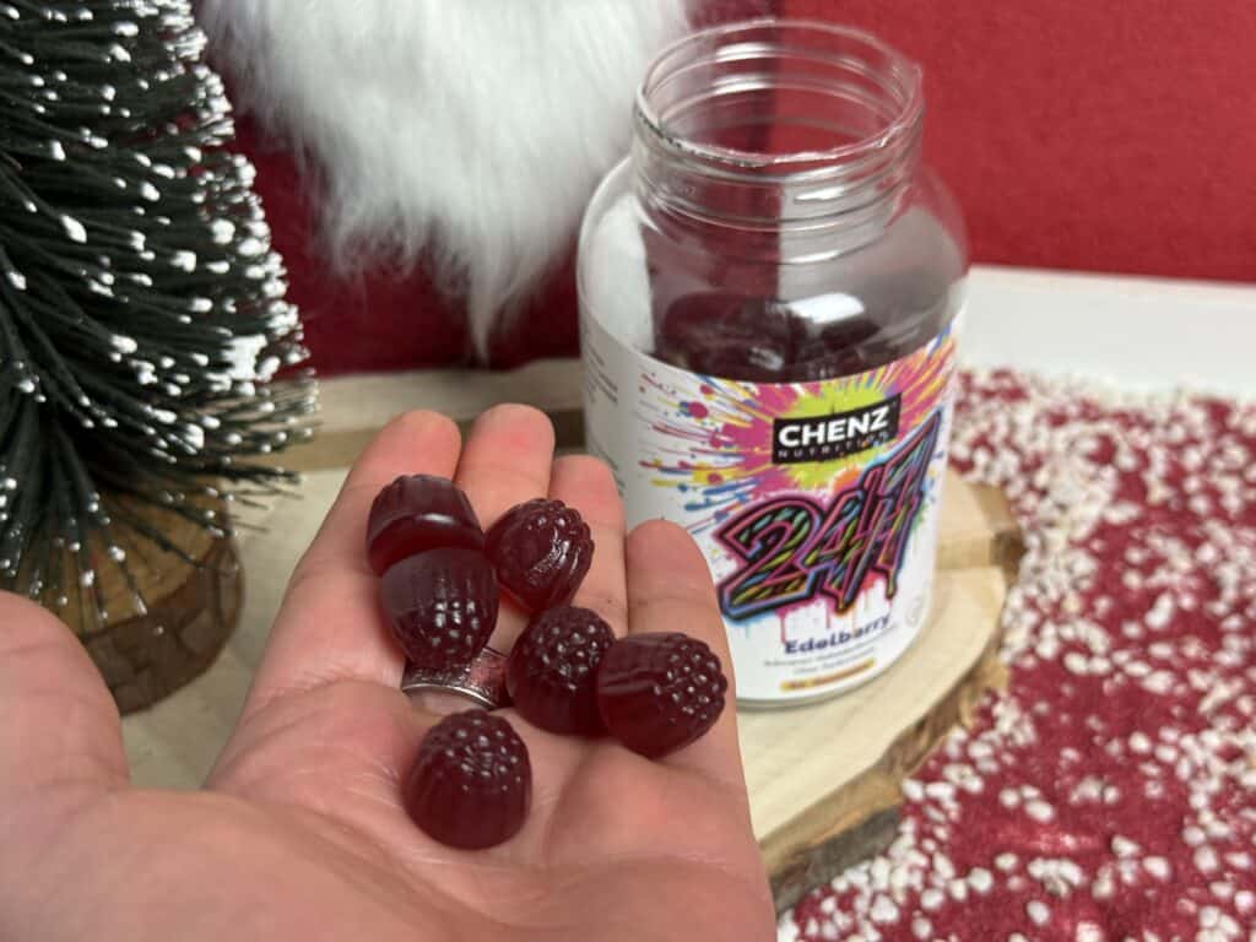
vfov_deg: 30.3
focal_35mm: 48
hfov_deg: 39.7
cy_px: 471
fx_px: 1742
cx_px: 628
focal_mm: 6.76
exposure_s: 1/50
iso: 80
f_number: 1.78
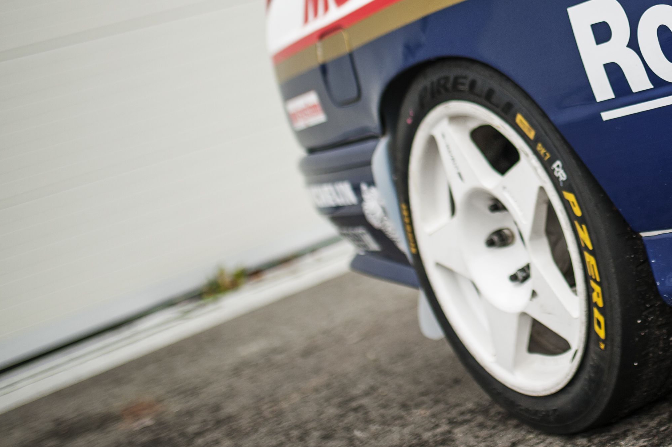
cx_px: 654
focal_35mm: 74
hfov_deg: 26.1
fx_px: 1380
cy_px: 61
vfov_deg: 18.2
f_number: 1.4
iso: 320
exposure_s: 1/2000
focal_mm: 35
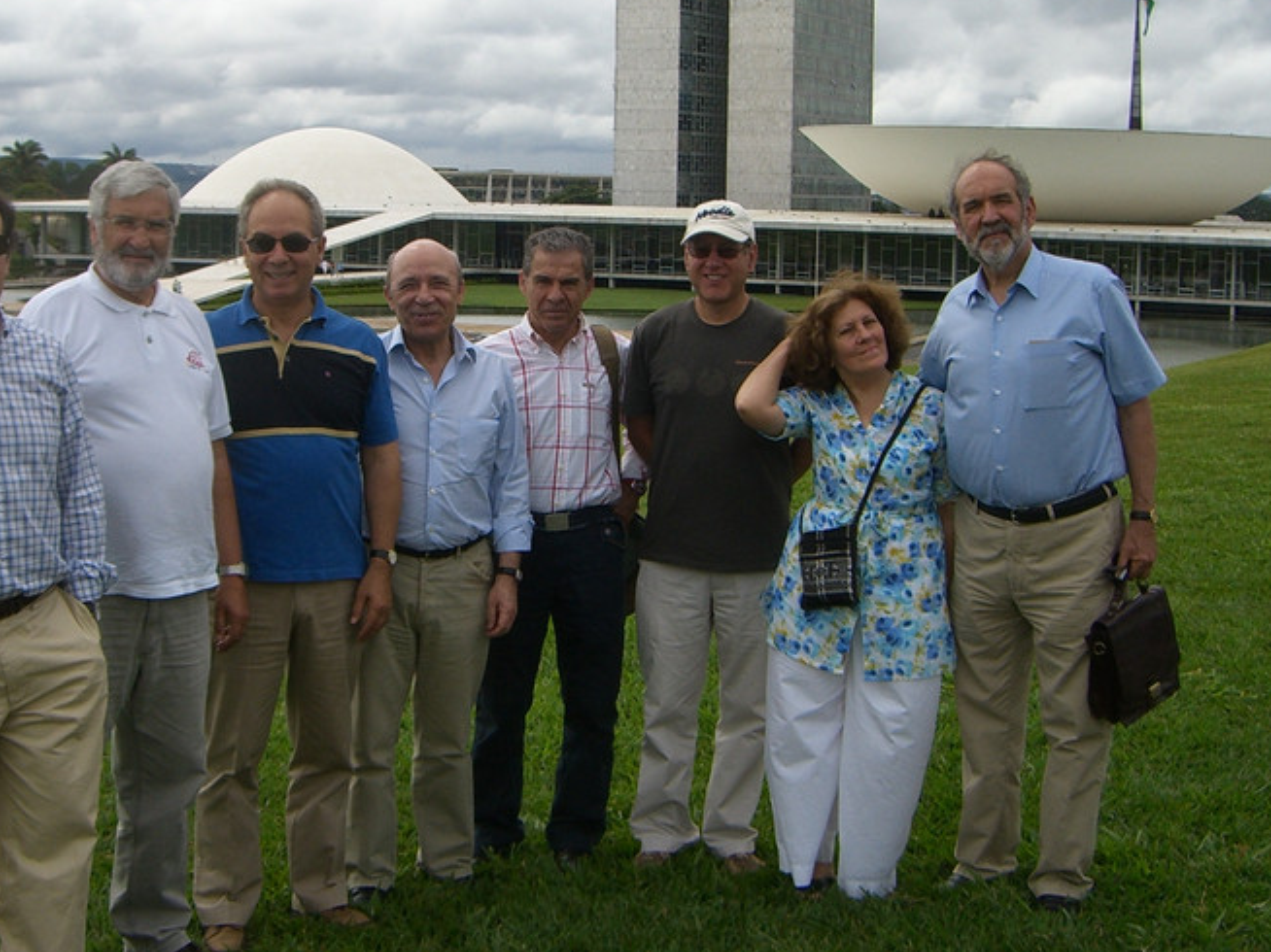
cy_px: 391
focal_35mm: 62
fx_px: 2276
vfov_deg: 23.6
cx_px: 580
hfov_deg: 31.2
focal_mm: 6.2
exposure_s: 1/800
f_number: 4.3
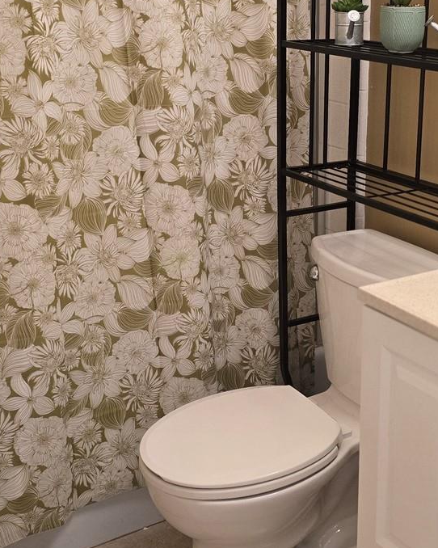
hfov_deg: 28.3
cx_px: 312
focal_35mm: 53
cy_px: 280
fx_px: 859
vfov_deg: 35.4
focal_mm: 6.3
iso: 320
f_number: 1.7
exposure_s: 1/120
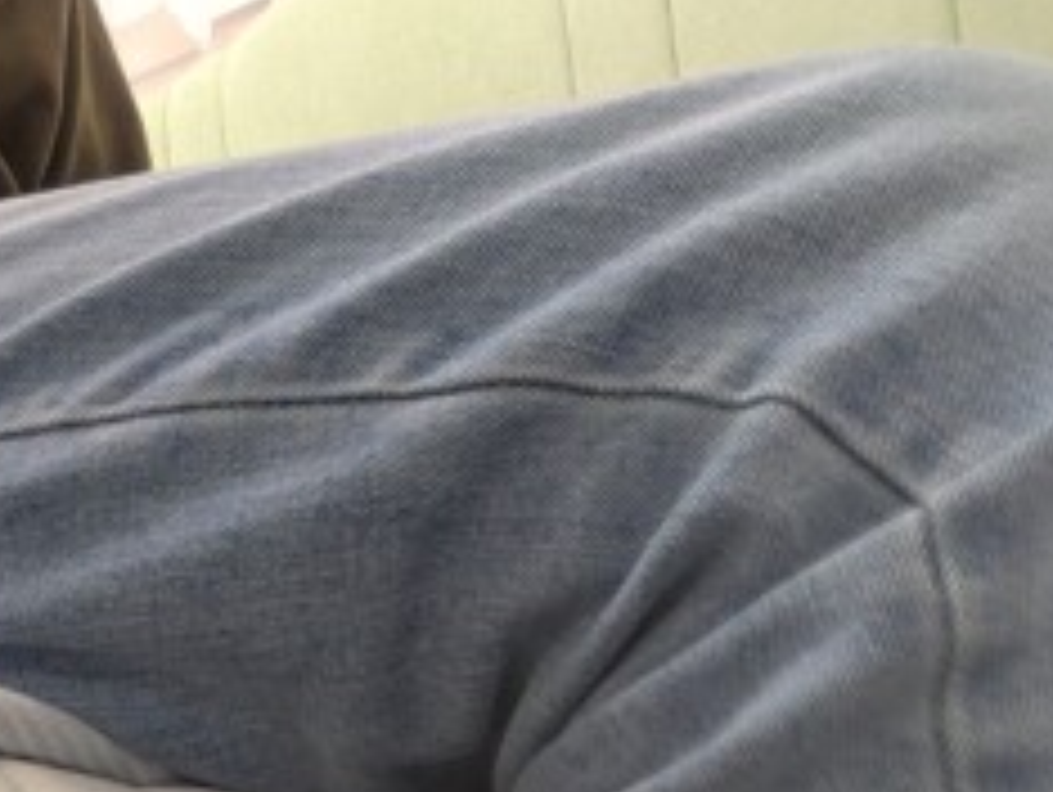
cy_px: 788
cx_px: 4
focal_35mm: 43
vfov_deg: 31.2
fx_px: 1309
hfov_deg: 38.9
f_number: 2.2
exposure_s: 1/100
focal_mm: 2.74
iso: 294
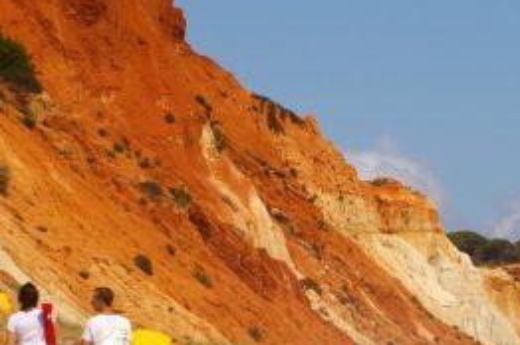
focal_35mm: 308
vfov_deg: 4.5
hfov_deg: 6.7
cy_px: 213
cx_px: 587
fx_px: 4443
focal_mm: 70
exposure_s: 1/500
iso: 200
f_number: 11
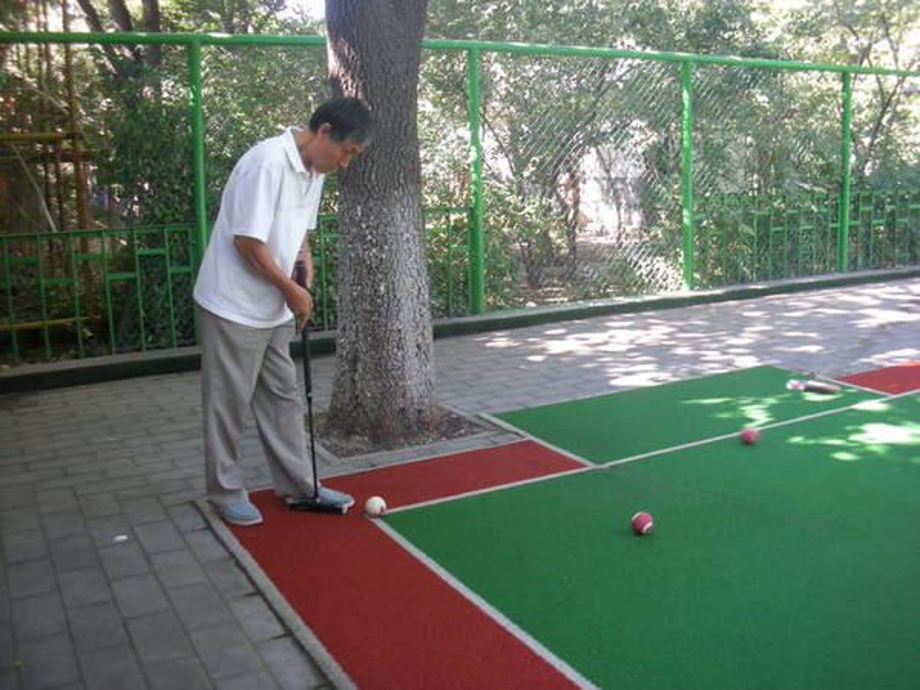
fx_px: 930
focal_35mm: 35
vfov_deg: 40.7
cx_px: 460
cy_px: 345
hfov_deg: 52.6
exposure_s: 1/32
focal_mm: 5.8
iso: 50
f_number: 2.8
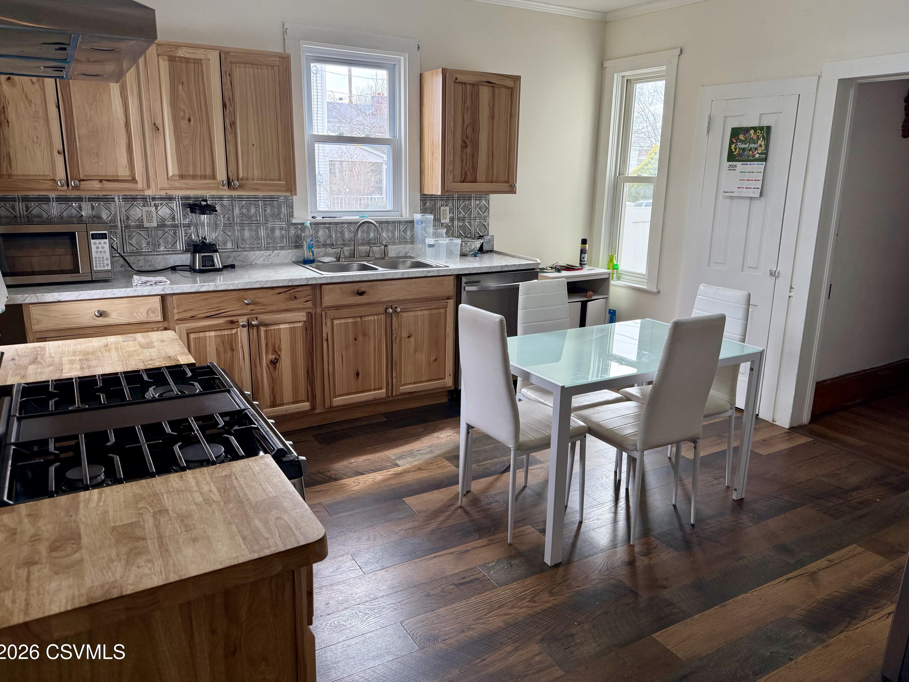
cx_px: 453
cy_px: 329
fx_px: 656
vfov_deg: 54.9
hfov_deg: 69.4
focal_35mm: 25
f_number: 1.78
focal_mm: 6.76
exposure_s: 1/240
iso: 200
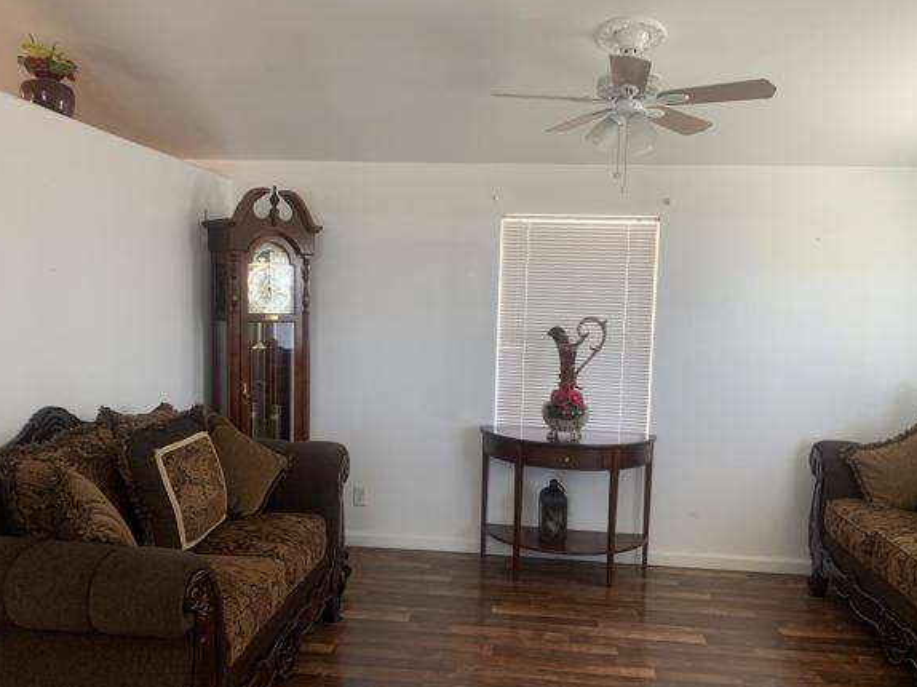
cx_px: 465
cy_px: 366
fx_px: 768
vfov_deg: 48.2
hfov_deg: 61.7
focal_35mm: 29
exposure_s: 1/60
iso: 100
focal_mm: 4.25
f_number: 1.8
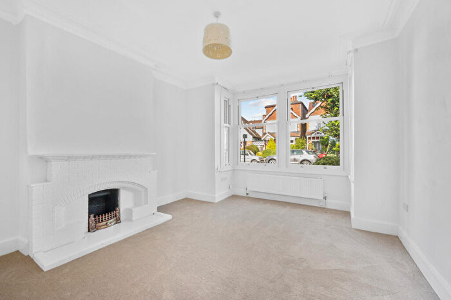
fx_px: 175
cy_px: 150
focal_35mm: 14
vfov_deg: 81.2
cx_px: 226
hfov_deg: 104.3
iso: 250
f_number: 16
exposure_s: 1/25
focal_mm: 14
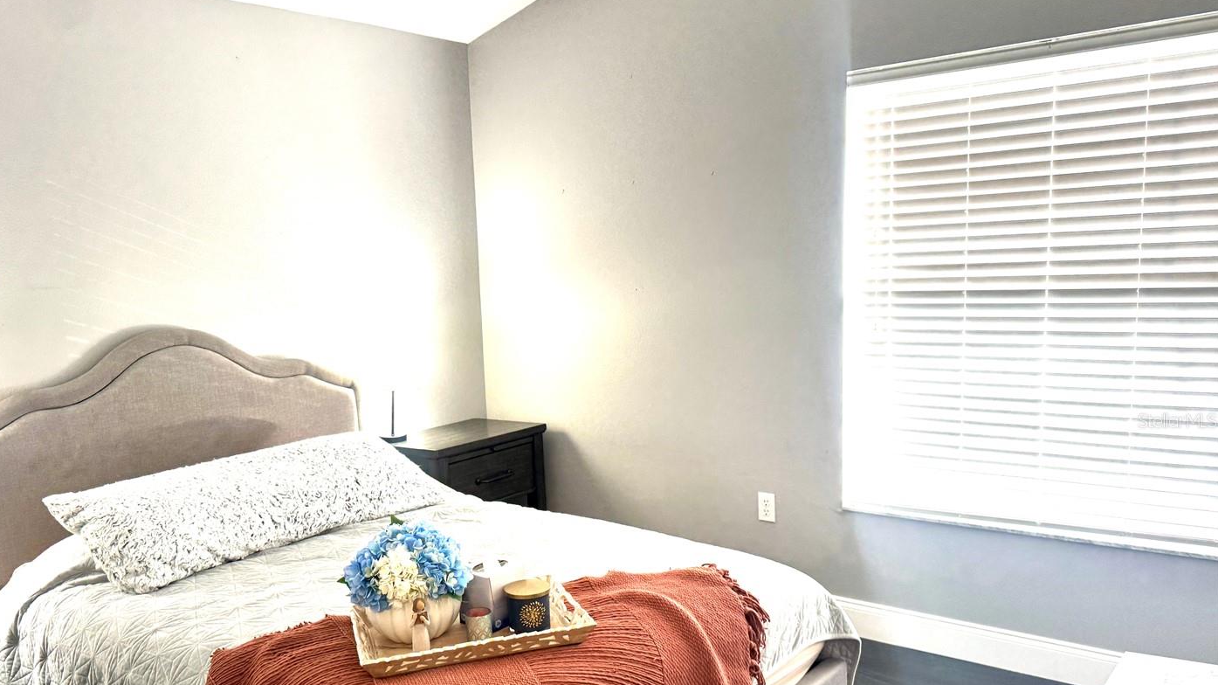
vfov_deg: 38.7
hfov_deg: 64.0
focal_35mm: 30
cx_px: 522
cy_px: 420
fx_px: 969
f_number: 1.78
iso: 125
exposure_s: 1/60
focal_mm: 6.76
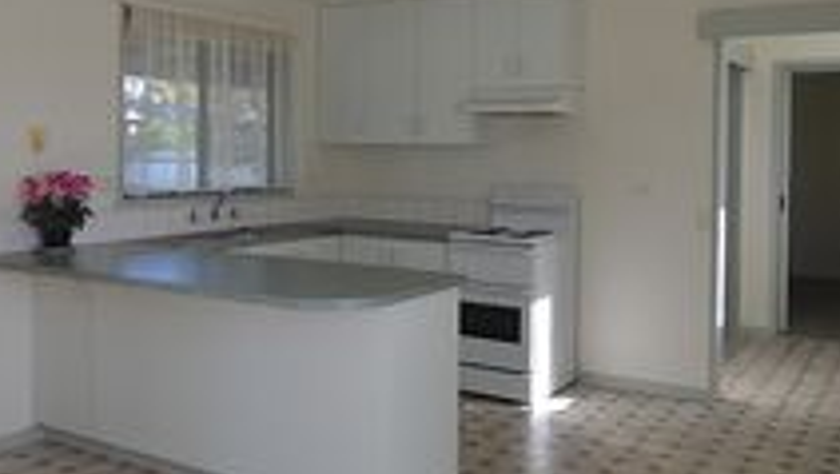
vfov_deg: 33.5
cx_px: 470
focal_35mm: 35
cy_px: 153
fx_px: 780
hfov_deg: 56.4
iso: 250
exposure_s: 1/125
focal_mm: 10
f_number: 5.6
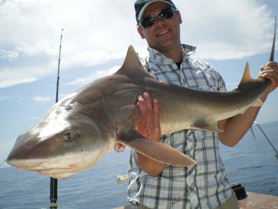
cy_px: 104
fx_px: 289
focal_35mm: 36
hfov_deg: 51.4
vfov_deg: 39.6
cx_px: 139
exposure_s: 1/500
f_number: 4.6
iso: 50
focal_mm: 6.3
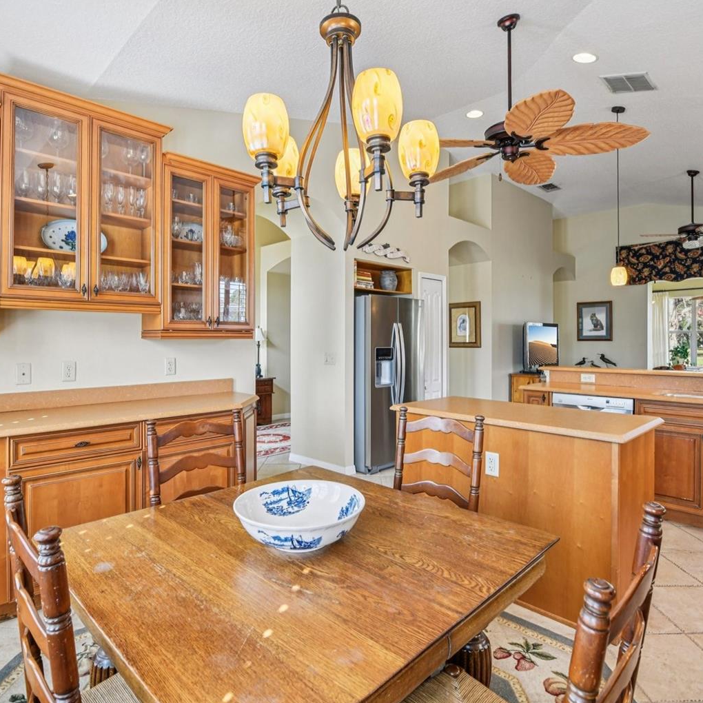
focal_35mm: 20
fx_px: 460
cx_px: 346
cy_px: 344
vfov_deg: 74.8
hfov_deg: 74.8
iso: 400
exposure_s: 1/13
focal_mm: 15
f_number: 8
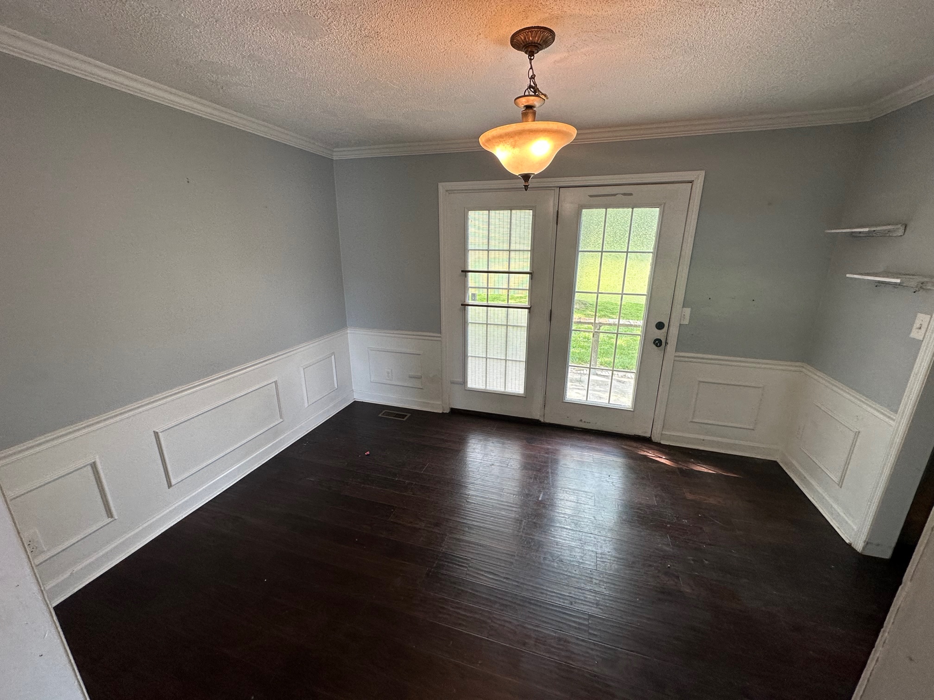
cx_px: 467
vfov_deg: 85.7
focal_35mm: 14
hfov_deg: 102.1
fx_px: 378
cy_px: 350
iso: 125
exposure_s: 1/120
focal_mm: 2.22
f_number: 2.2
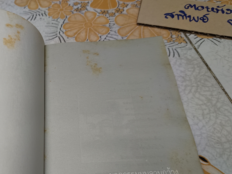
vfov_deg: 37.0
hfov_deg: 47.2
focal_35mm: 38
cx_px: 58
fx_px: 255
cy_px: 127
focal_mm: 5.31
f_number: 1.7
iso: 890
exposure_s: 1/50
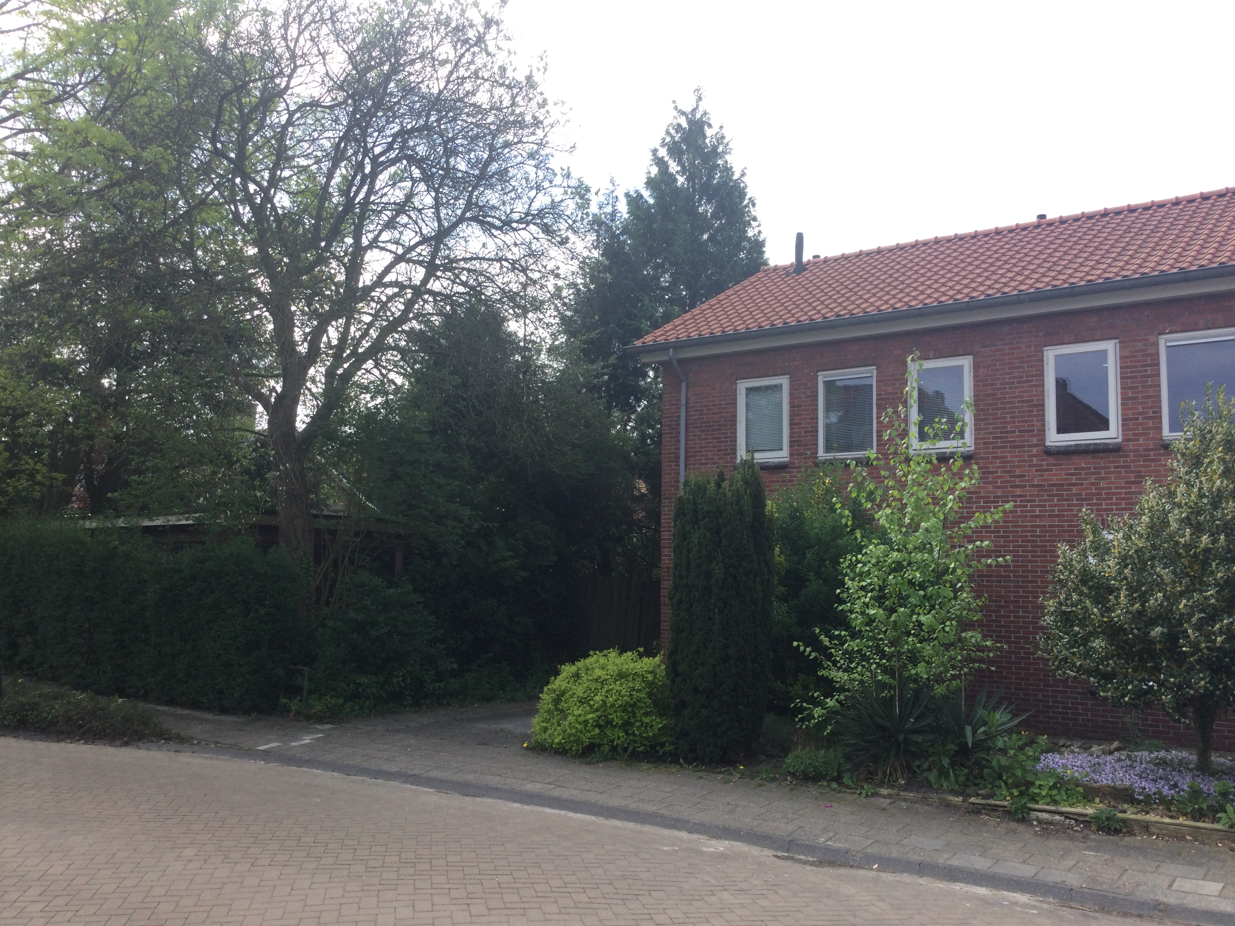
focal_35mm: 31
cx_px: 618
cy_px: 463
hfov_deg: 58.4
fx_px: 1106
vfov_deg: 45.4
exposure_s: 1/413
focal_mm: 3.3
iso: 25
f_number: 2.4
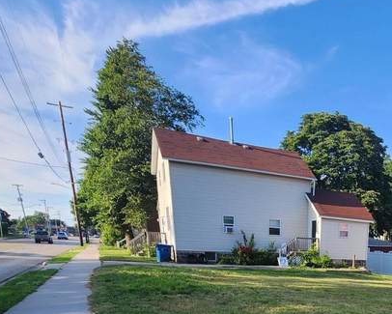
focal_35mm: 30
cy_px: 378
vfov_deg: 36.9
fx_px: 348
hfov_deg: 54.0
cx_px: 323
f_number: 2.2
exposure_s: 1/852
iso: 50
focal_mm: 2.2
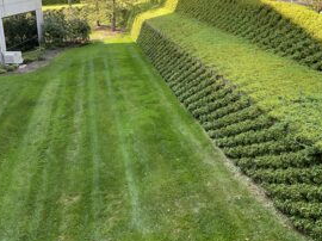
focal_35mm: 43
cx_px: 171
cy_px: 103
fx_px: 400
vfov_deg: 33.5
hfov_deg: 43.9
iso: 20
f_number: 1.8
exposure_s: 1/122
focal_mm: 3
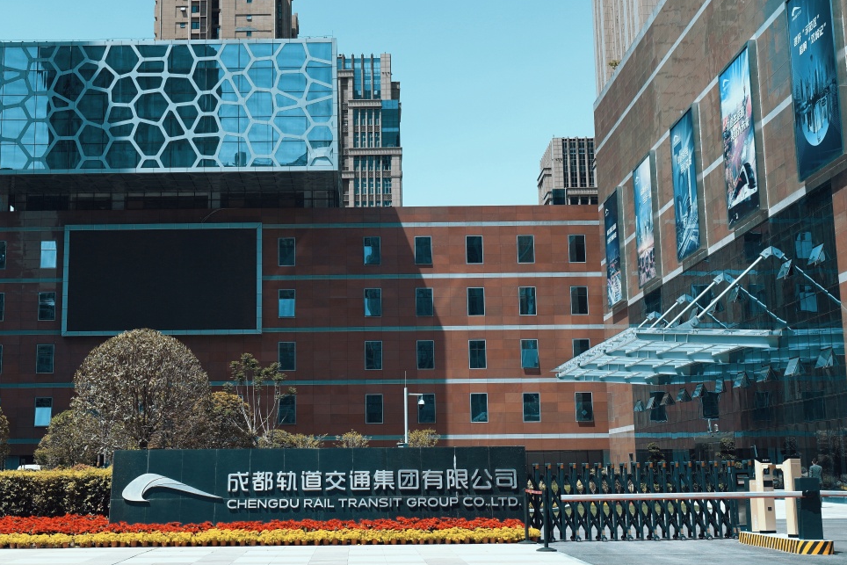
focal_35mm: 56
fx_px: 1318
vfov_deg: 24.2
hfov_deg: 35.5
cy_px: 226
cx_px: 340
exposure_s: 1/500
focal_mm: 30
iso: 100
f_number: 4
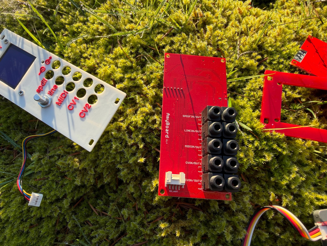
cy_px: 123
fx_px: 227
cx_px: 164
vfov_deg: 56.8
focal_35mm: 24
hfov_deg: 71.6
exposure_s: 1/189
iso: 40
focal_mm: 2.22
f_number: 2.2
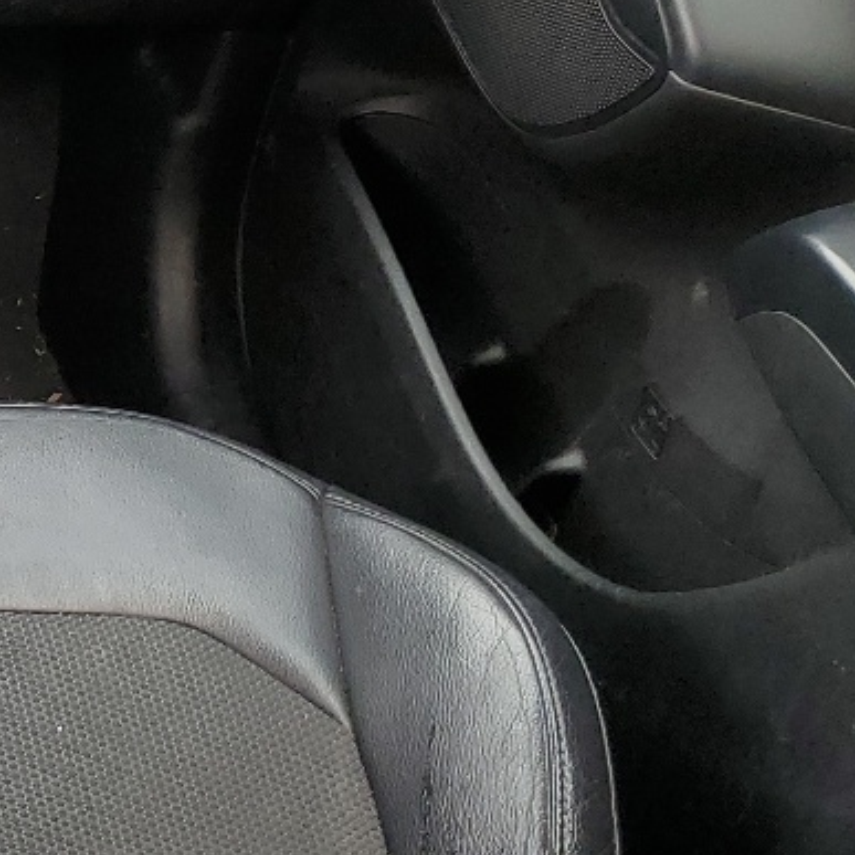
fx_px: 2655
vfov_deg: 18.3
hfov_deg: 14.8
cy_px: 393
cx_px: -893
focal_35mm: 95
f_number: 1.5
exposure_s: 1/169
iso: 50
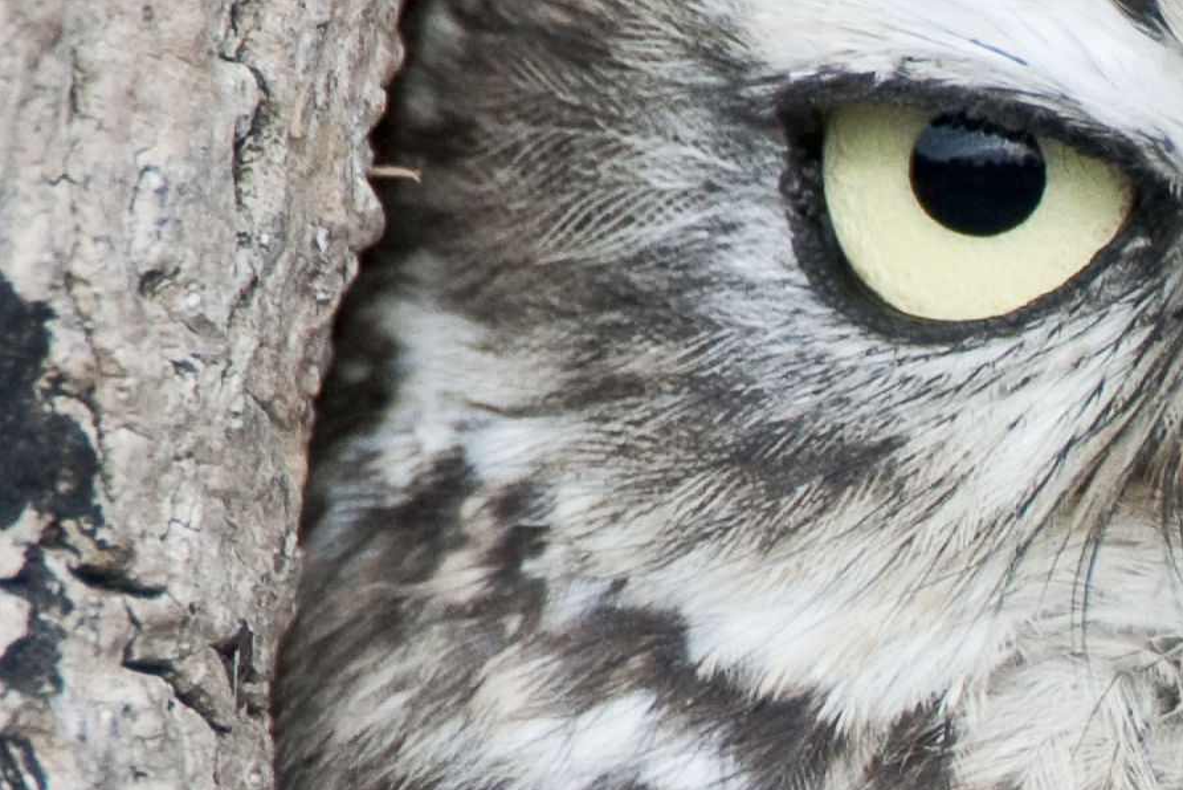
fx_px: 189133
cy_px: 1058
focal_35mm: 5754
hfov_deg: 0.4
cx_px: 2245
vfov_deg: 0.2
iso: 400
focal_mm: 850
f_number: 5.6
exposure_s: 1/640
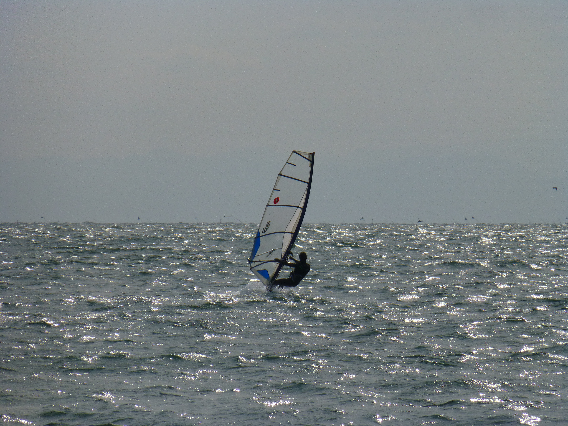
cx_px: 284
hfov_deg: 4.1
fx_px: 7876
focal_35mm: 480
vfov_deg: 3.1
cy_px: 213
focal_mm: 86
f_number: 6.4
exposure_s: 1/1600
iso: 100
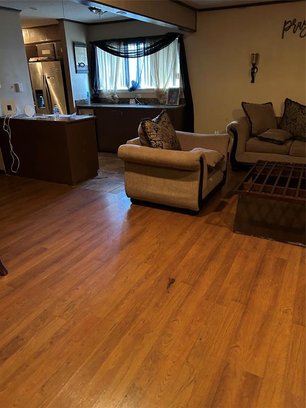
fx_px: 306
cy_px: 204
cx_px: 153
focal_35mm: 26
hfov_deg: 53.1
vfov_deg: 67.3
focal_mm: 5.7
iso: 640
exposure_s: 1/30
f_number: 1.5
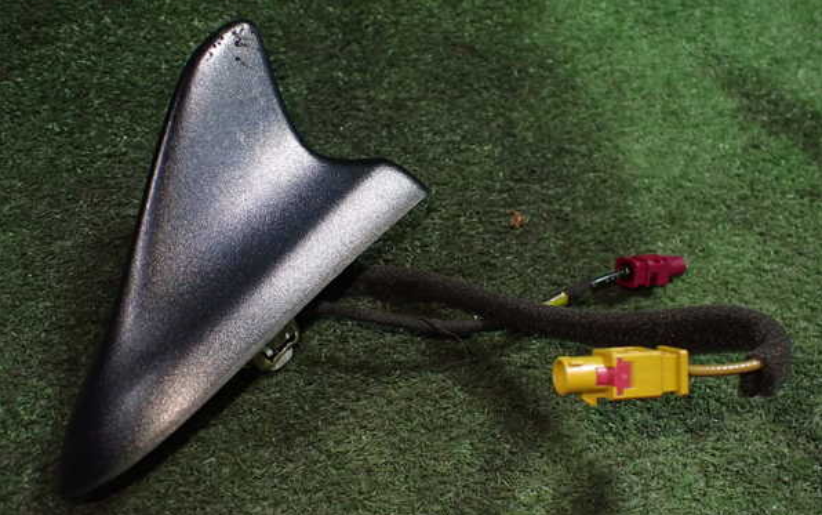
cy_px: 278
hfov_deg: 59.6
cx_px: 412
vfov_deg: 39.4
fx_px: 717
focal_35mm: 32
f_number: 2.3
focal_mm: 5.4
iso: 640
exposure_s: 1/125
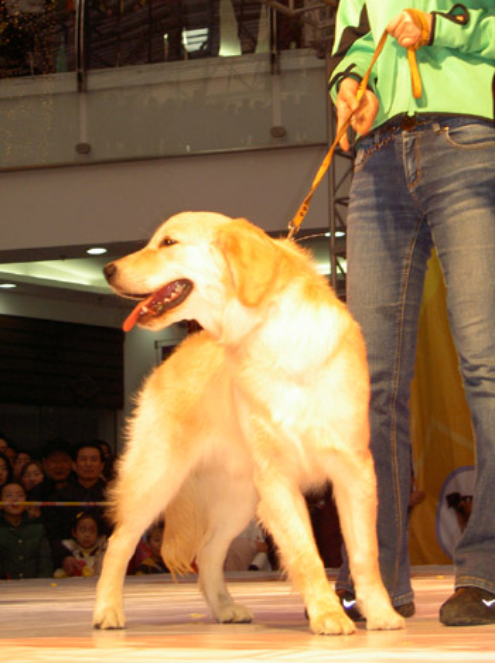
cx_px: 248
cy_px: 332
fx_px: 1320
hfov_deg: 21.2
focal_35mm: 69
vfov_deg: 28.2
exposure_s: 1/80
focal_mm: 14.2
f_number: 3.7
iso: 100
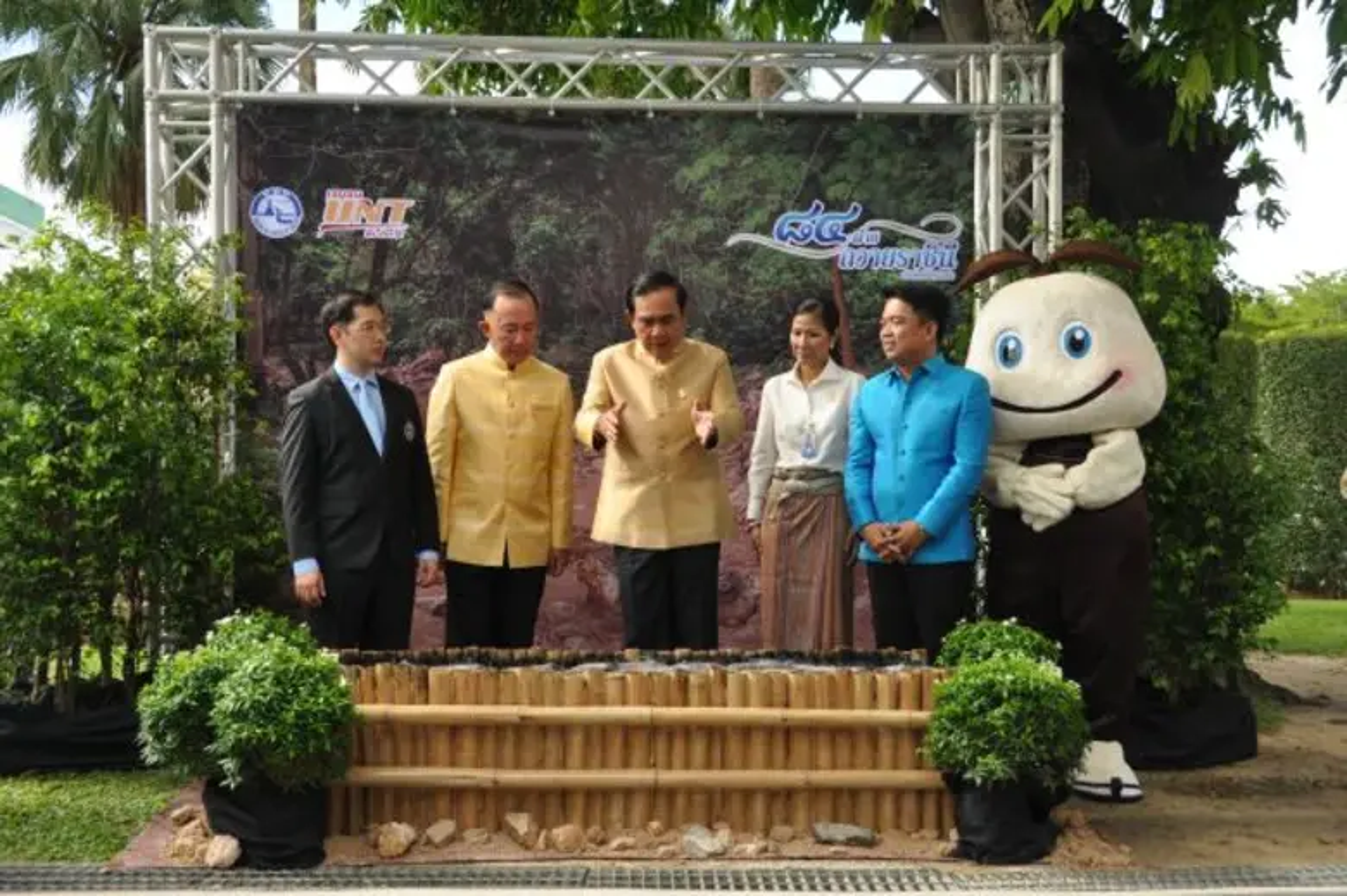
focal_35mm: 48
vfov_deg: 28.0
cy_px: 448
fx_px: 1795
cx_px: 674
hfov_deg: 41.1
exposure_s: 1/160
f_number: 6.3
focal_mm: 32
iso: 200
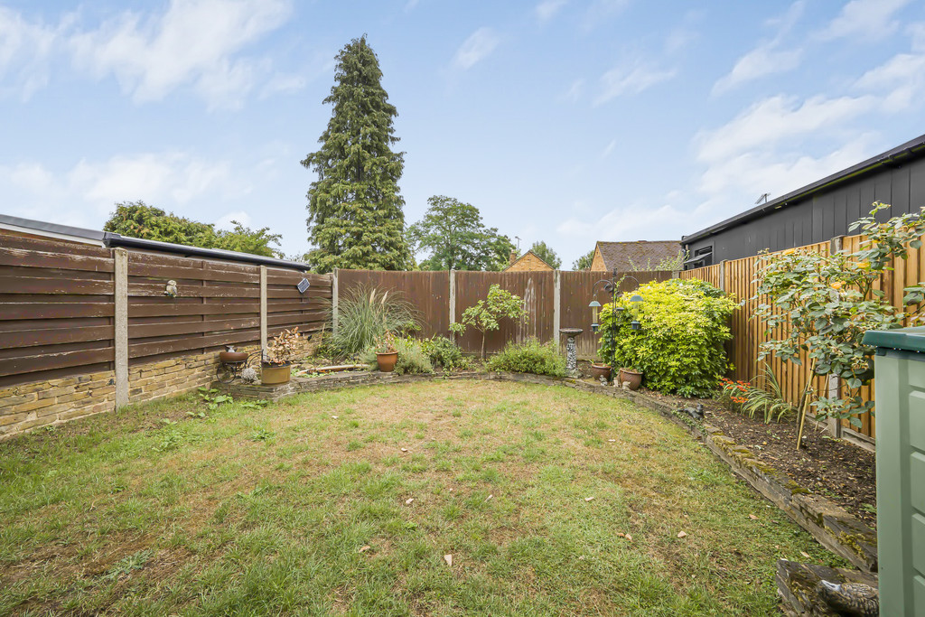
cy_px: 308
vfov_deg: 90.0
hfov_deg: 112.6
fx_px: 308
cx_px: 462
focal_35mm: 12
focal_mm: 12
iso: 320
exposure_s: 1/250
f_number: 9
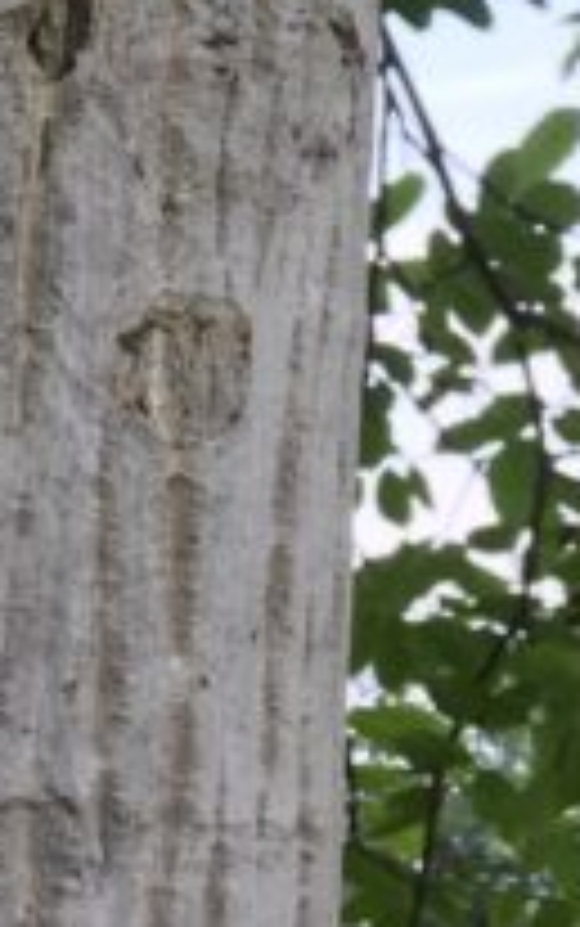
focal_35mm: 153
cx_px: -463
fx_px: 3864
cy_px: -495
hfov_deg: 8.3
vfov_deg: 12.9
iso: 25
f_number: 2.2
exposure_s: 1/207
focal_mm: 4.15
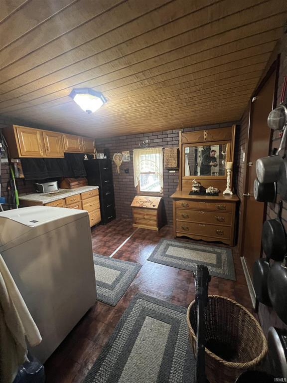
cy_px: 192
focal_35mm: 13
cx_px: 144
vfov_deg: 106.2
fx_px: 144
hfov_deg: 89.9
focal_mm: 1.57
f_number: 1.8
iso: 500
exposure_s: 1/60
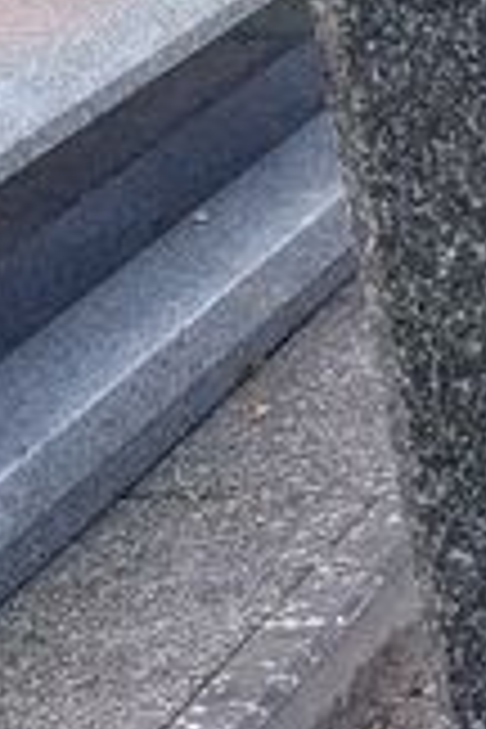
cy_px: 218
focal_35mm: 170
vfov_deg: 12.1
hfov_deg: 6.8
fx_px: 3442
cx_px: 1768
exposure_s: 1/101
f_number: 1.8
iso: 25
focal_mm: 4
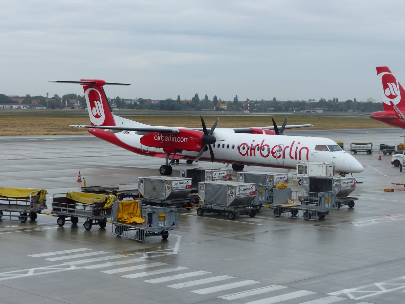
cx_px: 202
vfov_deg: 20.4
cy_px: 152
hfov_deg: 27.0
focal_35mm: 72
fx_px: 842
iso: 100
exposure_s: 1/250
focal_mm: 13
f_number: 4
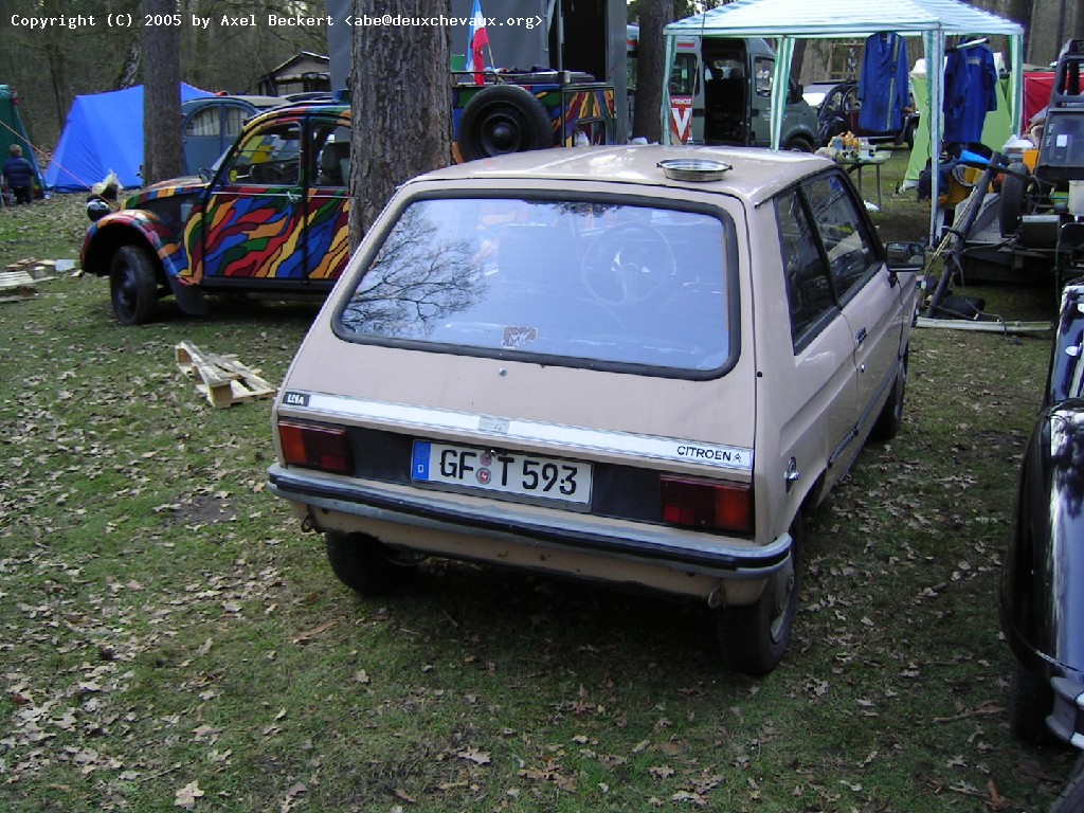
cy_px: 406
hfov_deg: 51.4
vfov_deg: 39.7
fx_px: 1127
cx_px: 542
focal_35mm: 36
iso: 50
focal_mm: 5.6
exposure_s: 1/56.5
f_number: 2.8
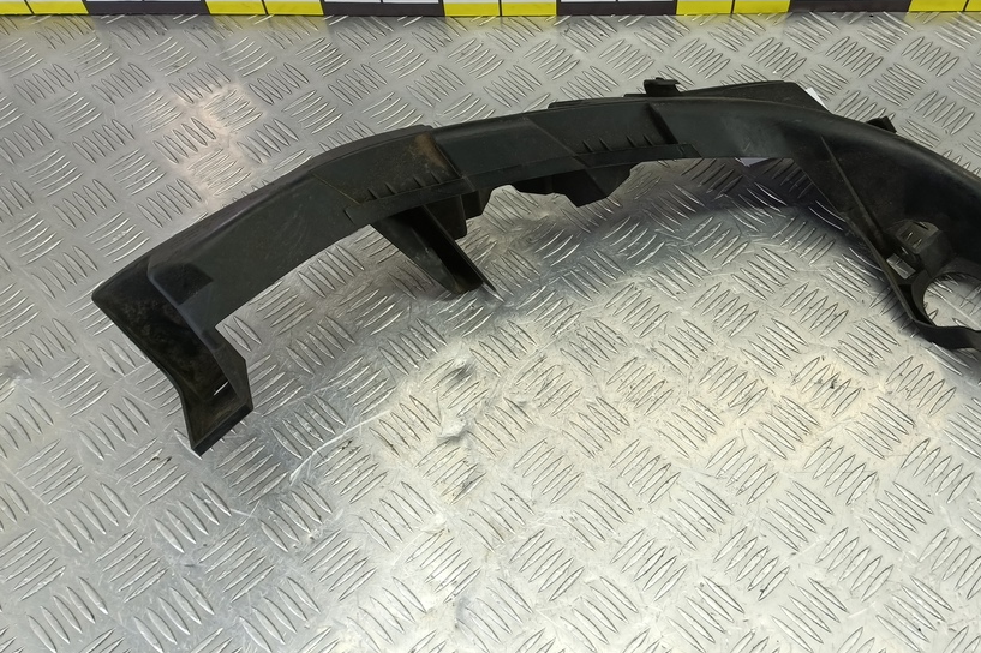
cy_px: 236
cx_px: 575
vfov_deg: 43.2
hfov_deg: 61.6
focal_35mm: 30
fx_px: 817
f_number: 1.6
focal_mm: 4.11
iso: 104
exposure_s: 1/50
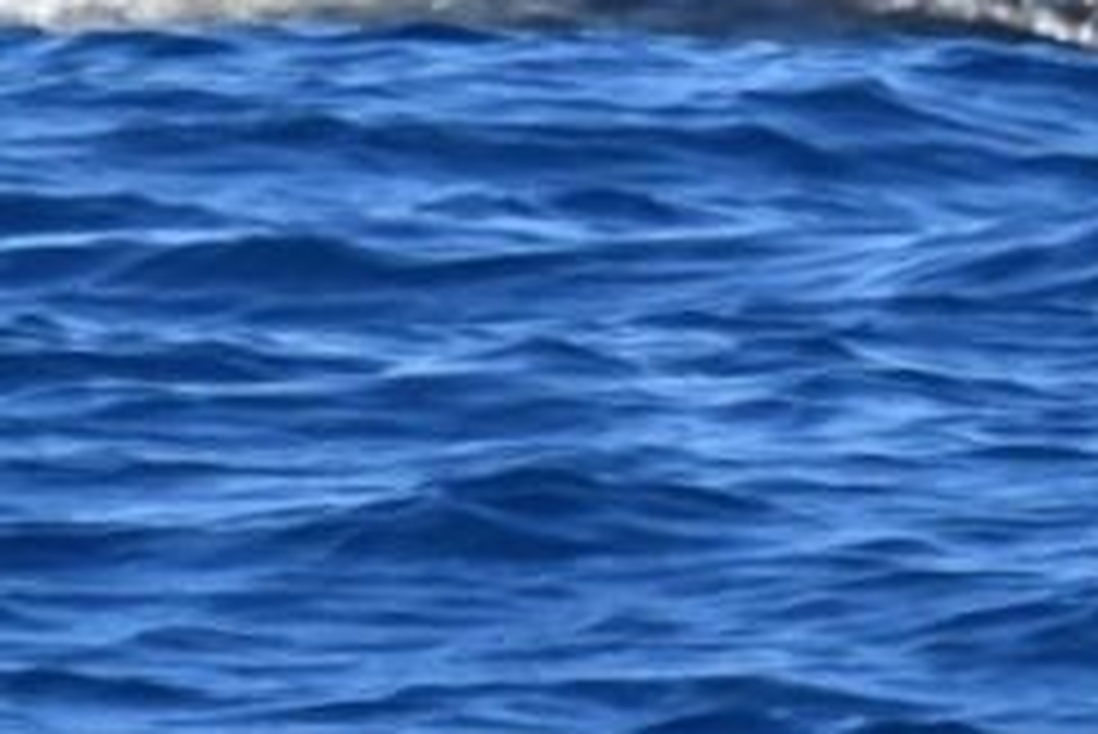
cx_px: 1152
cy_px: -385
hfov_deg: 1.0
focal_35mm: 1967
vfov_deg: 0.7
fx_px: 60027
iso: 2200
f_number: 6.3
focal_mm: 600
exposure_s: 1/8000
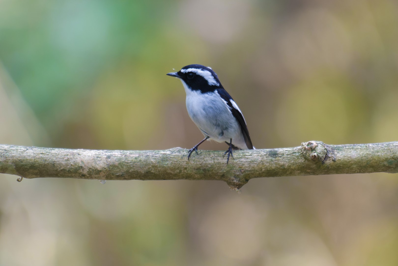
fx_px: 8291
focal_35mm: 750
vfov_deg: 1.8
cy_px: 133
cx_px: 199
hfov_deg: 2.7
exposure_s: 1/500
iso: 1600
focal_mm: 500
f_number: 5.6
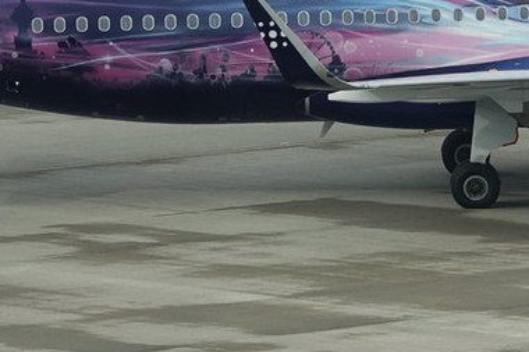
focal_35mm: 471
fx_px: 6918
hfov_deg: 4.4
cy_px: -50
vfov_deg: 2.9
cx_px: 468
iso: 160
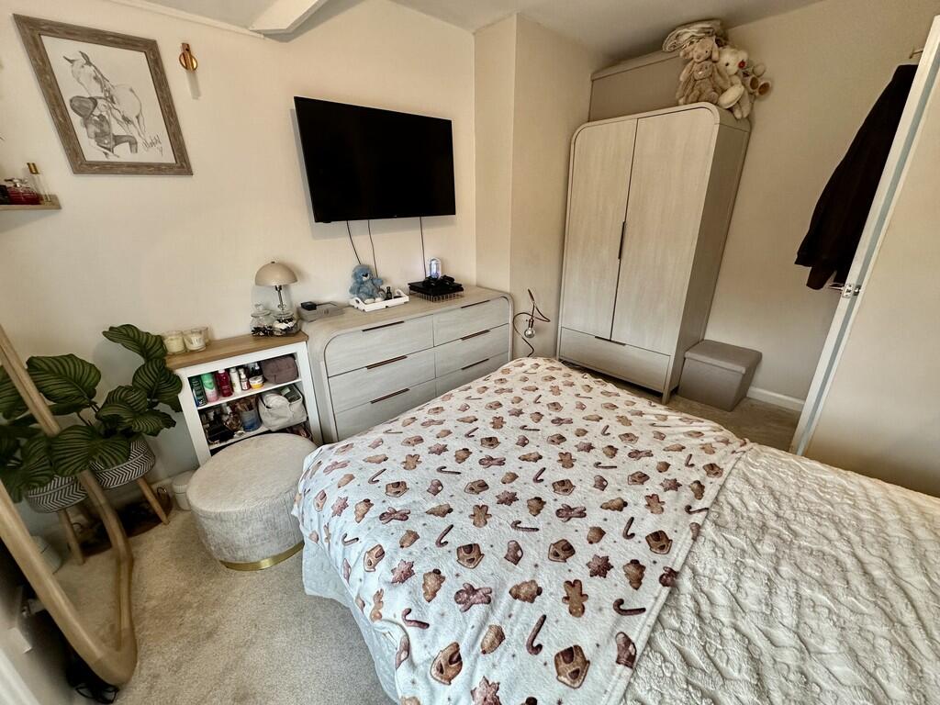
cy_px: 352
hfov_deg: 102.1
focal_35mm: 14
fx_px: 380
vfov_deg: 85.7
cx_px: 470
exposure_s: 1/100
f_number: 2.2
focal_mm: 2.22
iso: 125
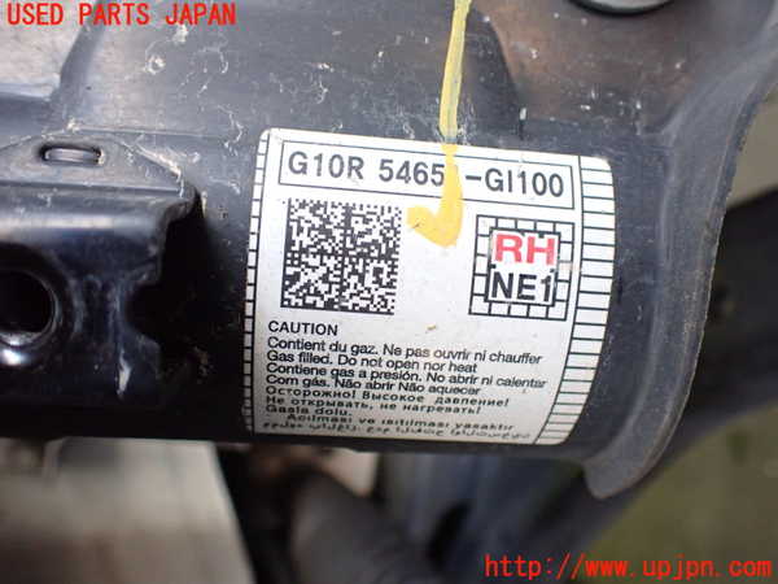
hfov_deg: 60.0
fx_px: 674
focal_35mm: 30
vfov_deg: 46.8
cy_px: 292
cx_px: 389
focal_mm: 5.4
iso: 800
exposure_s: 1/125
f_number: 2.3
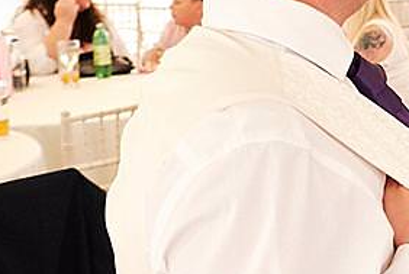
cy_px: 33
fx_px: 1411
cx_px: 531
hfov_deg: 15.7
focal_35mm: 124
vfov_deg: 11.0
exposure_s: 1/640
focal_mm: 23
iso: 3200
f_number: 3.2
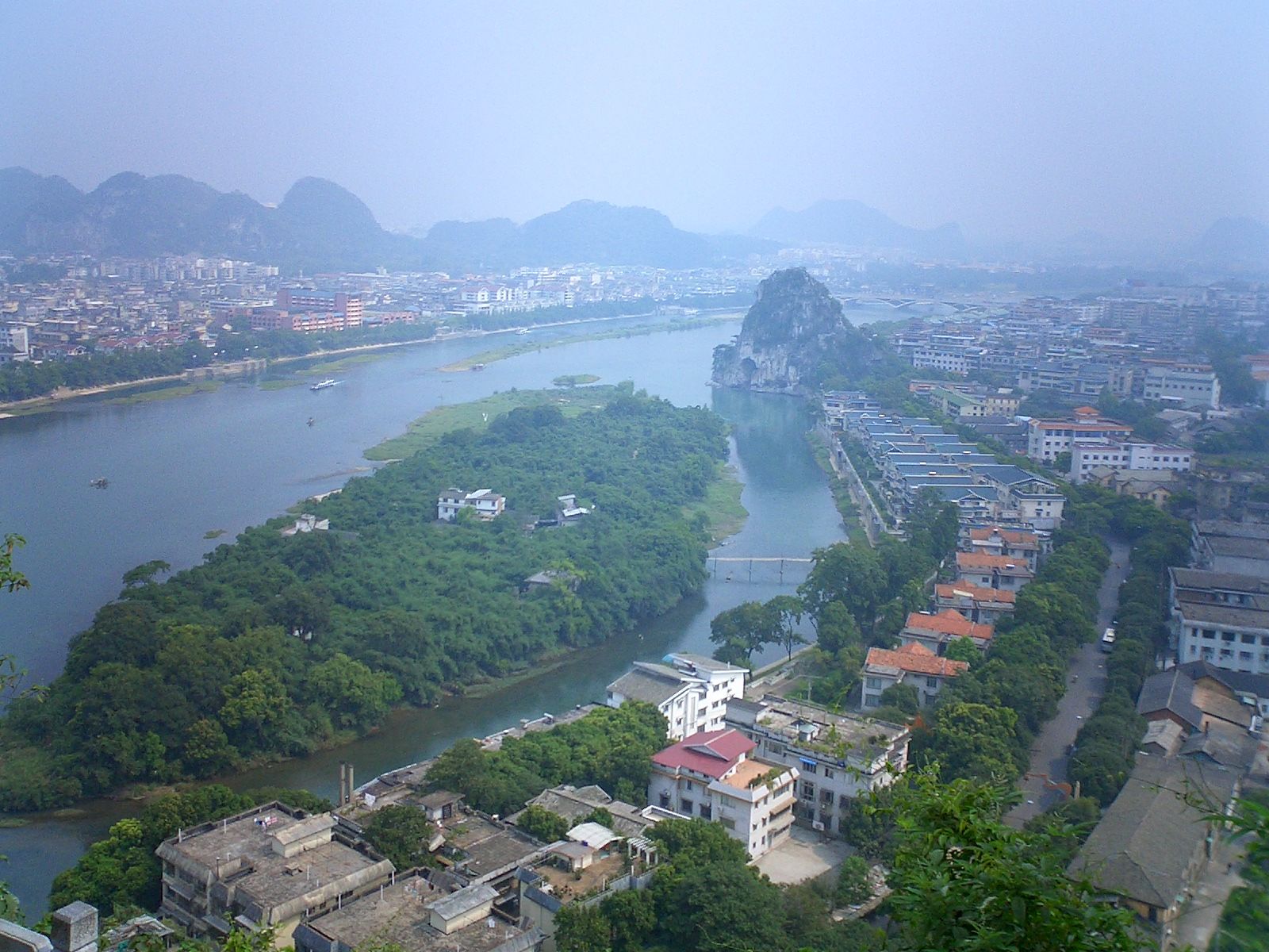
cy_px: 476
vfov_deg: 38.7
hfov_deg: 50.1
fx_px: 1356
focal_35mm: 37
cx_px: 634
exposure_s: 1/800
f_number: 3.5
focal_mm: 5.6
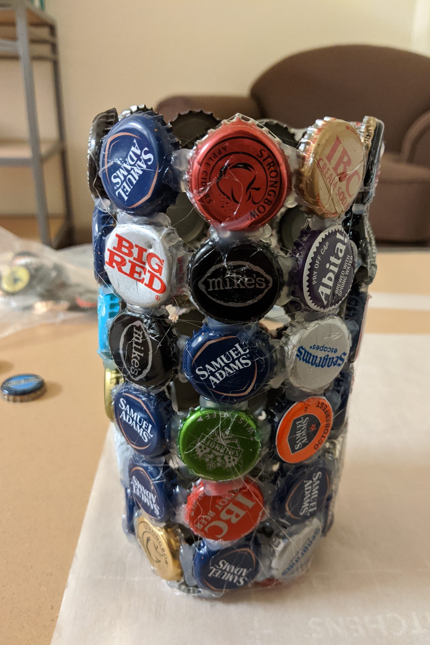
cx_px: 225
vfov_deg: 63.7
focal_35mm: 29
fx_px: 520
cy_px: 326
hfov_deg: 44.9
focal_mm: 4.44
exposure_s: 1/24
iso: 861
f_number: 1.8
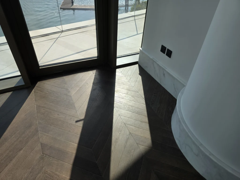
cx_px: 120
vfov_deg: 58.9
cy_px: 90
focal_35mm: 23
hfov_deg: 73.9
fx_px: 159
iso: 80
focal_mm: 6.3
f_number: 1.7
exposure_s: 1/3512
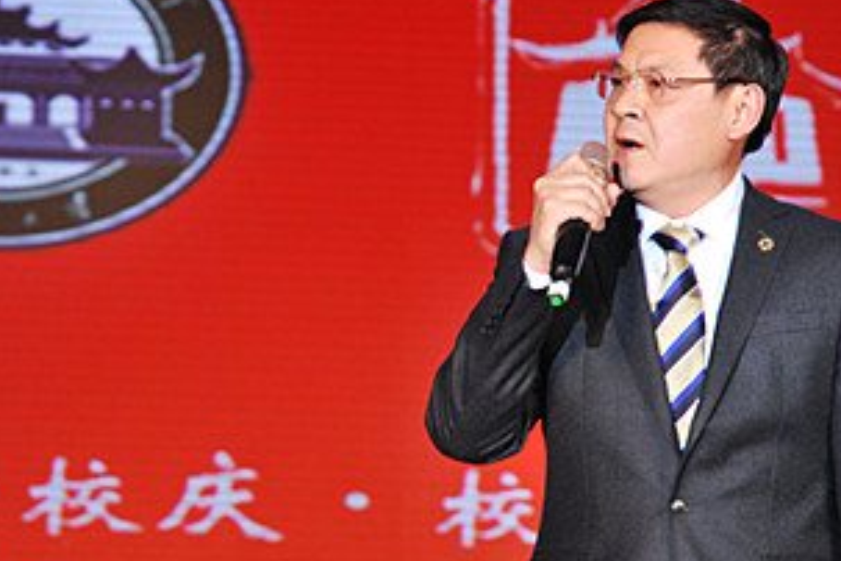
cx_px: 316
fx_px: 4625
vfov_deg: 6.9
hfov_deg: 10.4
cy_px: 250
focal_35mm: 198
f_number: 5.6
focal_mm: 80
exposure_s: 1/200
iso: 800
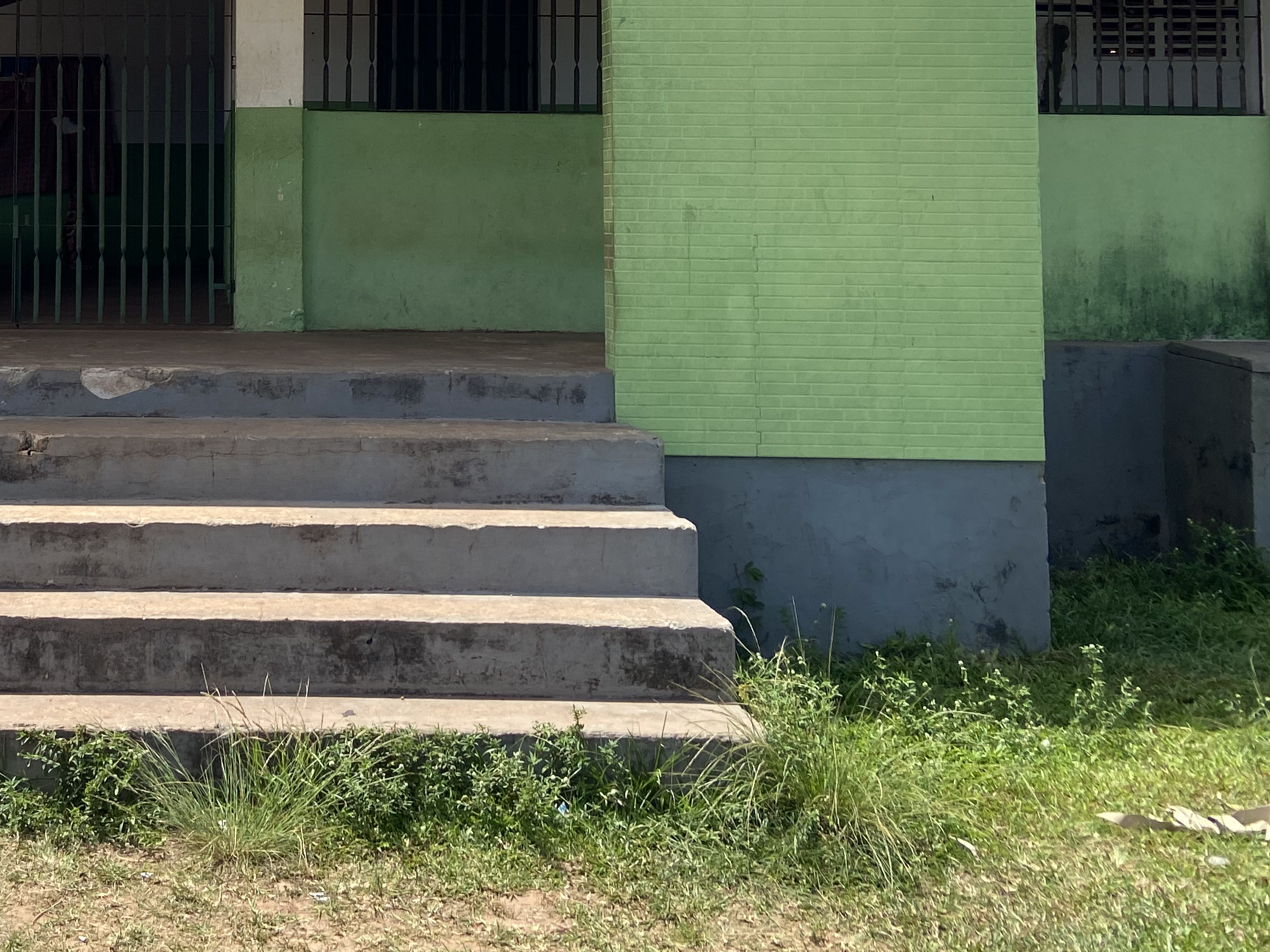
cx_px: 222
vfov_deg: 28.1
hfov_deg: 36.6
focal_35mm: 50
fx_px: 1834
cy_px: 116
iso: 32
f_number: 1.8
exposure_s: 1/2817
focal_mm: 4.25
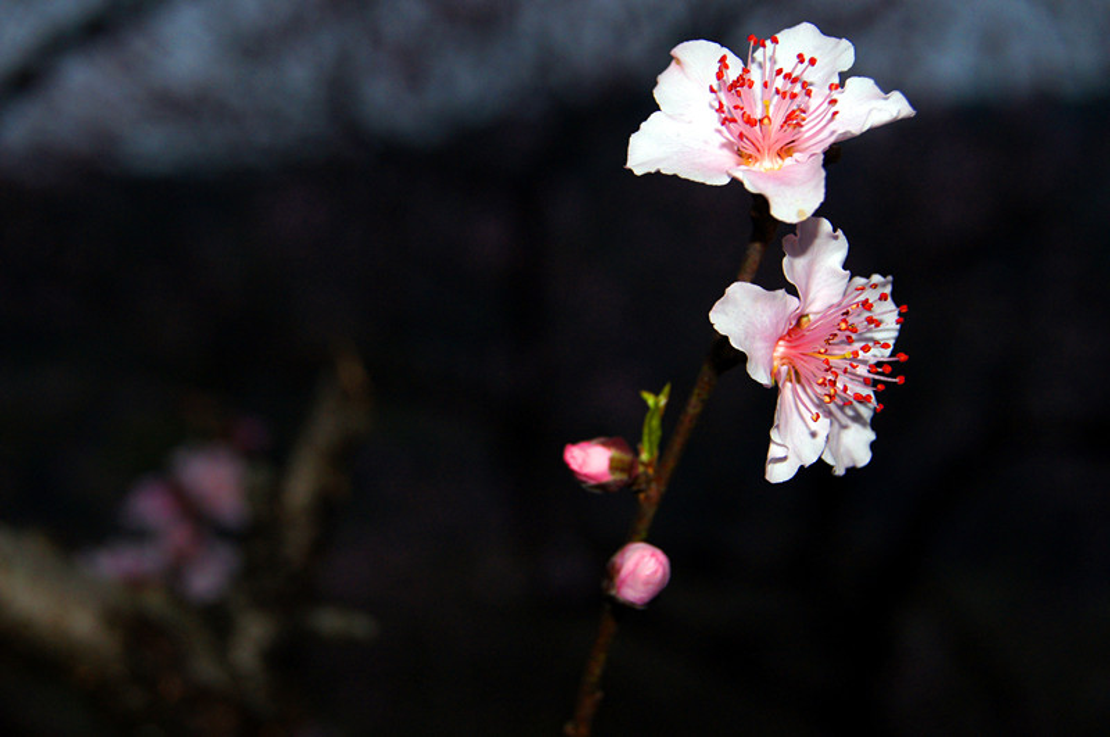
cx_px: 555
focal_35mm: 75
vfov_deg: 18.1
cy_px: 368
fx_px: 2309
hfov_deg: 27.0
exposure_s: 1/80
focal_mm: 50
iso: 320
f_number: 6.3
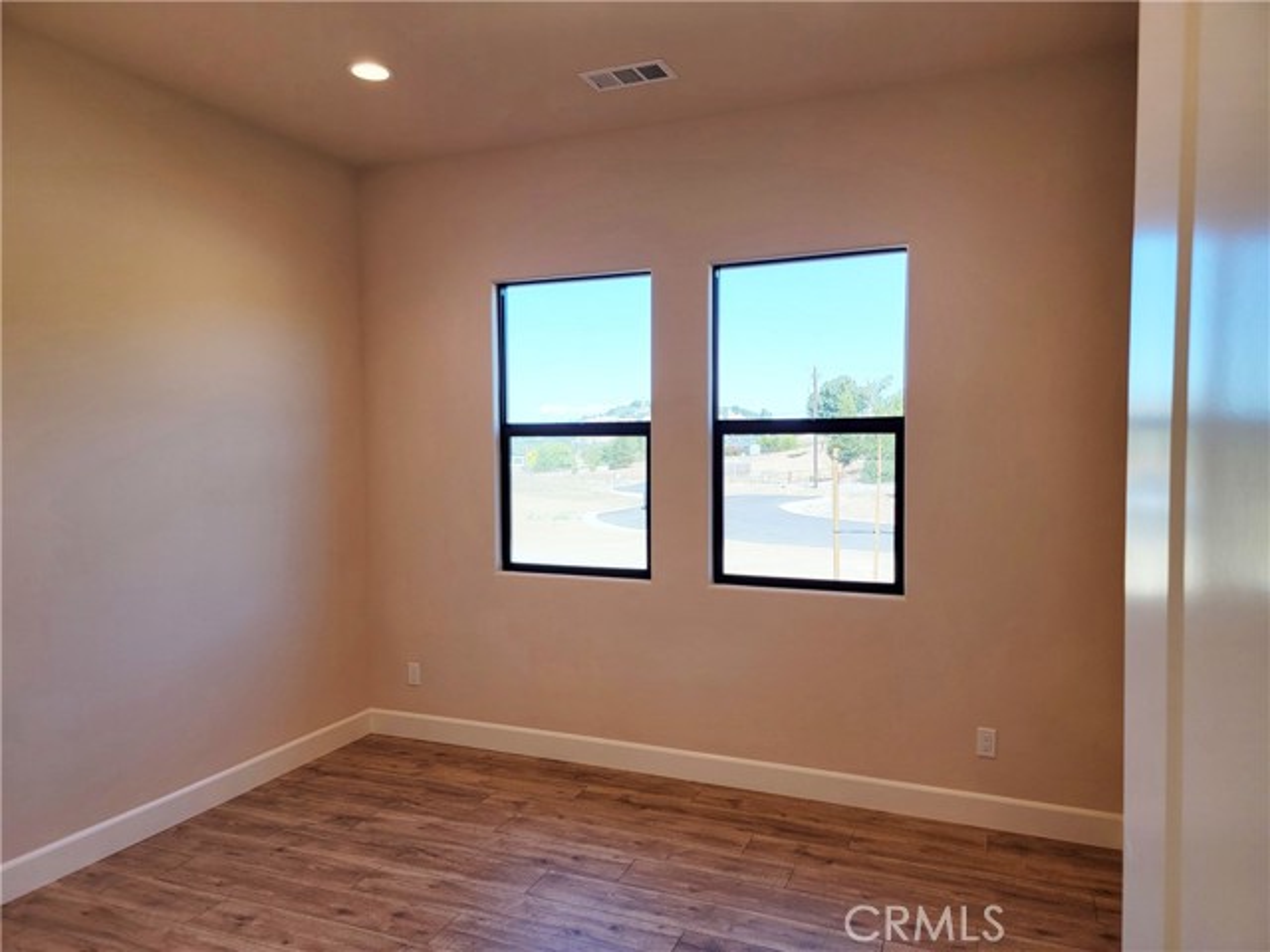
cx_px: 635
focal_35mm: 24
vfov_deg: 56.8
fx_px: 881
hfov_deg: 71.6
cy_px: 476
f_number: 1.8
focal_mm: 6.7
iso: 25
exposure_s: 1/120
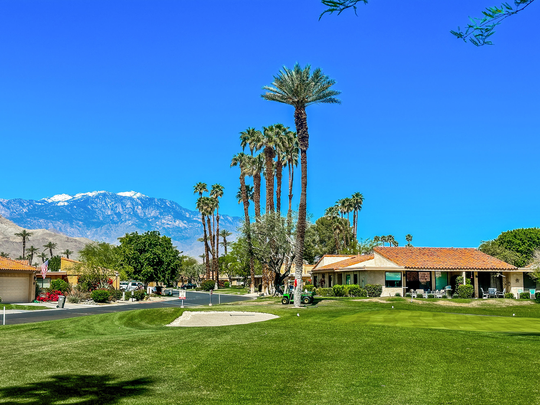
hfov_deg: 39.7
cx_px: 270
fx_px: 749
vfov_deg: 30.3
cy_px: 202
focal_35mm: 48
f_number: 1.8
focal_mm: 6.86
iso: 64
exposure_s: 1/5000
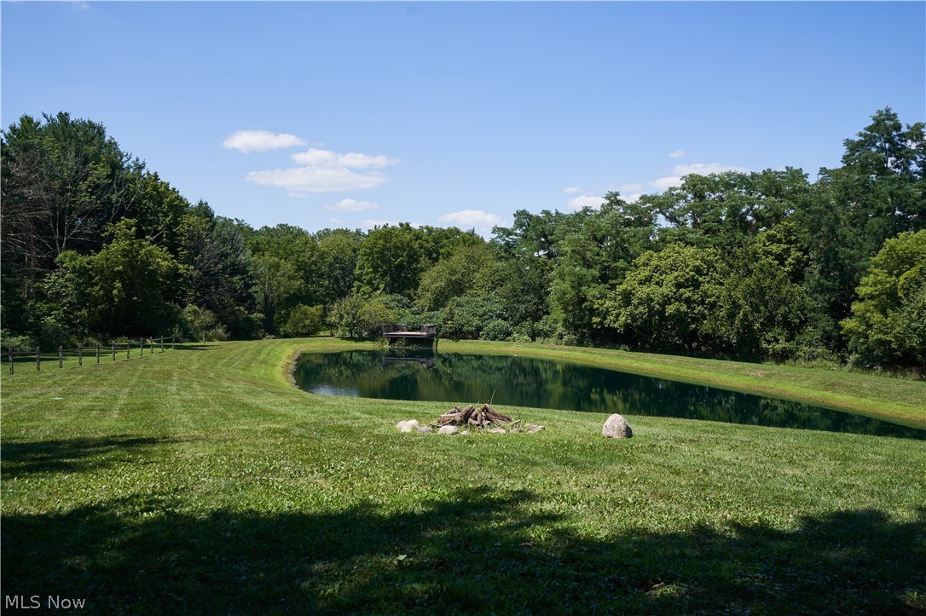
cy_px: 308
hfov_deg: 54.5
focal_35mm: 35
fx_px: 900
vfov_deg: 37.8
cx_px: 463
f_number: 7.1
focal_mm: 35
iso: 100
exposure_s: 1/320
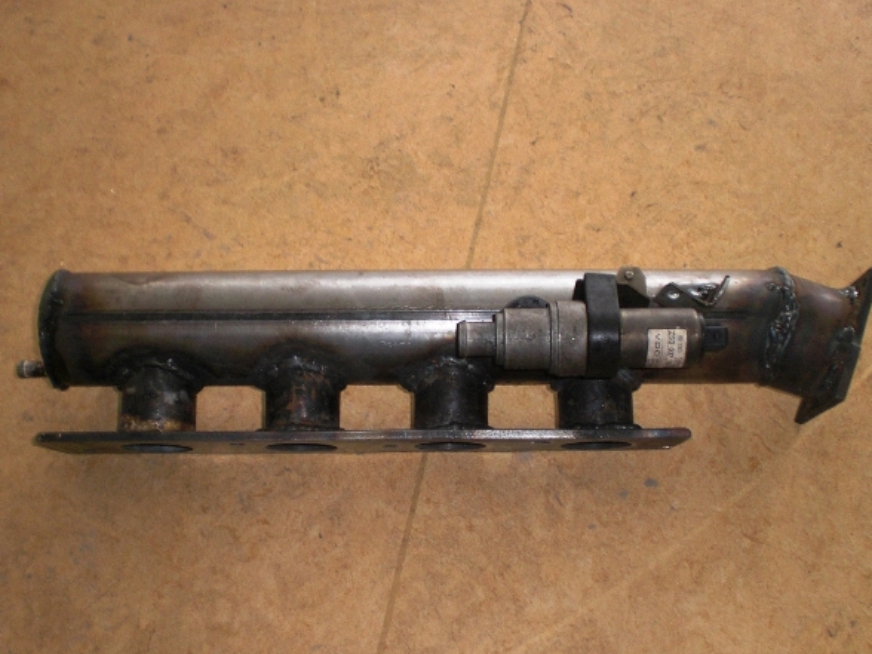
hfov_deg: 46.8
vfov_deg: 35.9
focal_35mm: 40
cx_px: 446
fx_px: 1008
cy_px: 353
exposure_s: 1/30
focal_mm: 6.3
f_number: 3.1
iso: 100
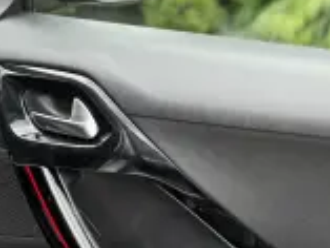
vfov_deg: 25.6
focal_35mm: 55
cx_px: 168
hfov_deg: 34.9
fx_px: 525
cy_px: 231
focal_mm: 6.76
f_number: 1.78
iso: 80
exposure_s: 1/211
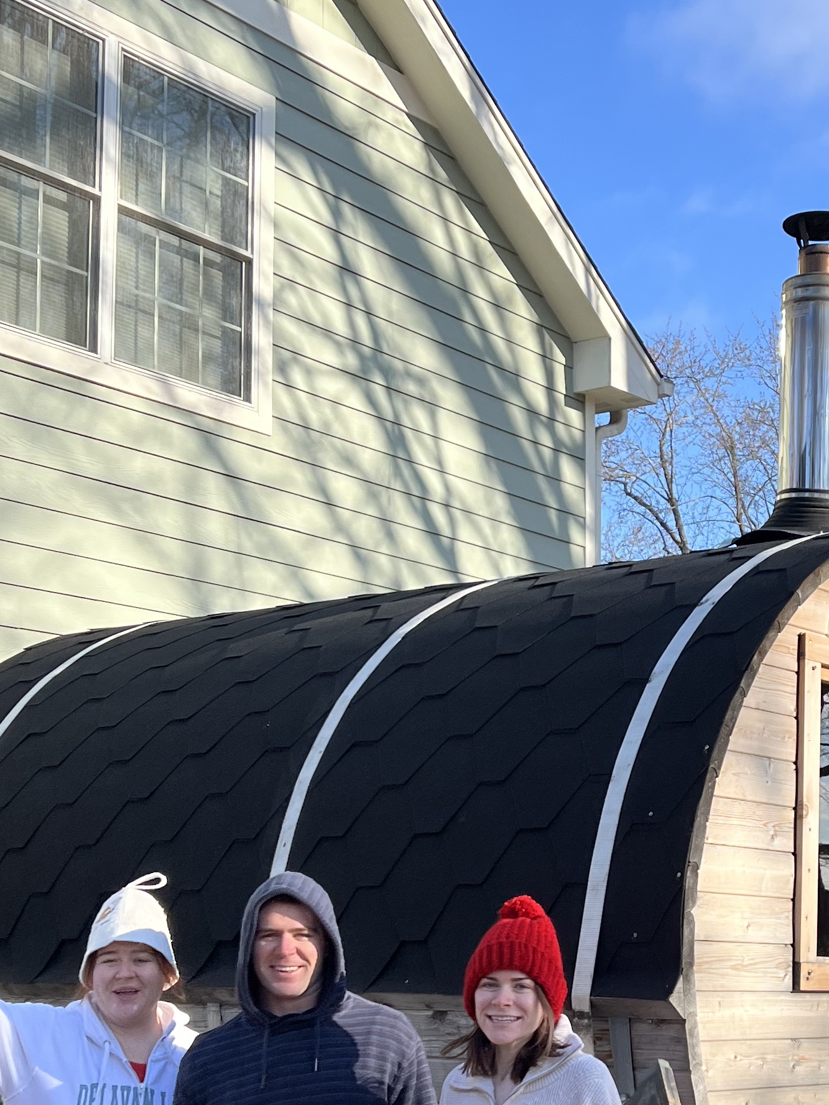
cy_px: 769
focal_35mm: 59
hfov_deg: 24.4
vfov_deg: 32.3
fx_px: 1884
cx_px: 686
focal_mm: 5.7
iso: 50
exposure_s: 1/1808
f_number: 1.5
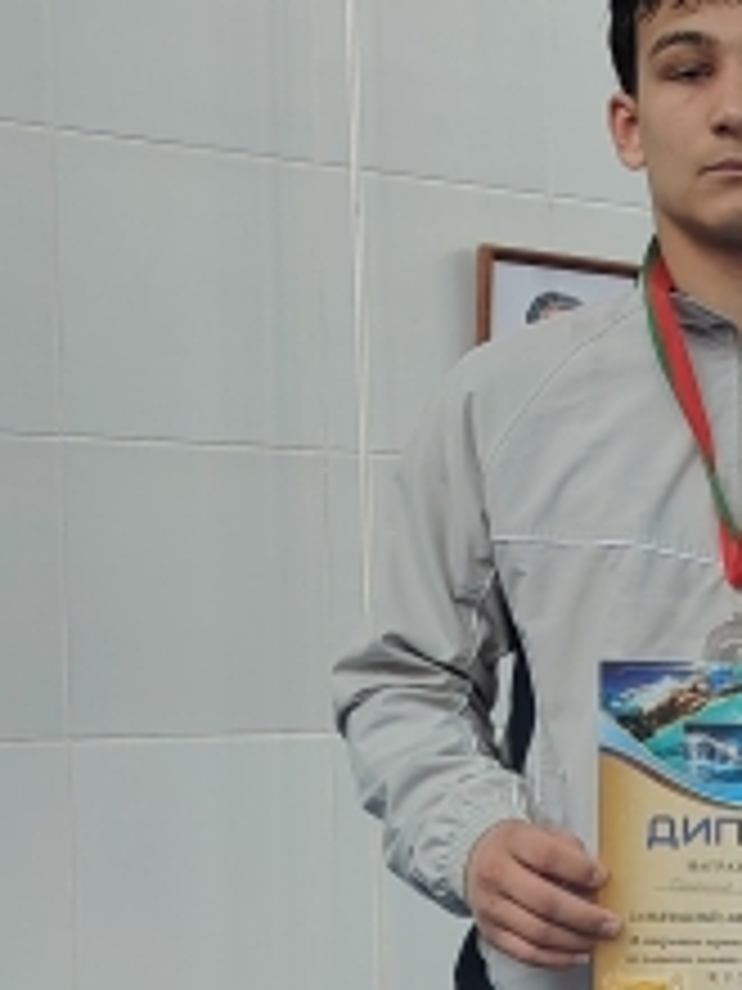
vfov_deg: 17.8
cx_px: 1327
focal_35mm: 109
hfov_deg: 12.4
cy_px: 837
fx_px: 3115
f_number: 1.75
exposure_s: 1/50
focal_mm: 5.25
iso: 216
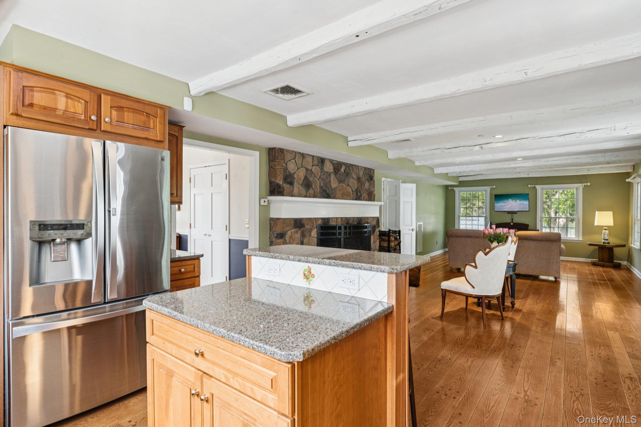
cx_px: 320
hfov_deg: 90.0
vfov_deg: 67.4
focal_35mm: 18
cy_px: 214
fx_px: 320
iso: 200
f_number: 9
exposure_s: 1/8
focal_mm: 18
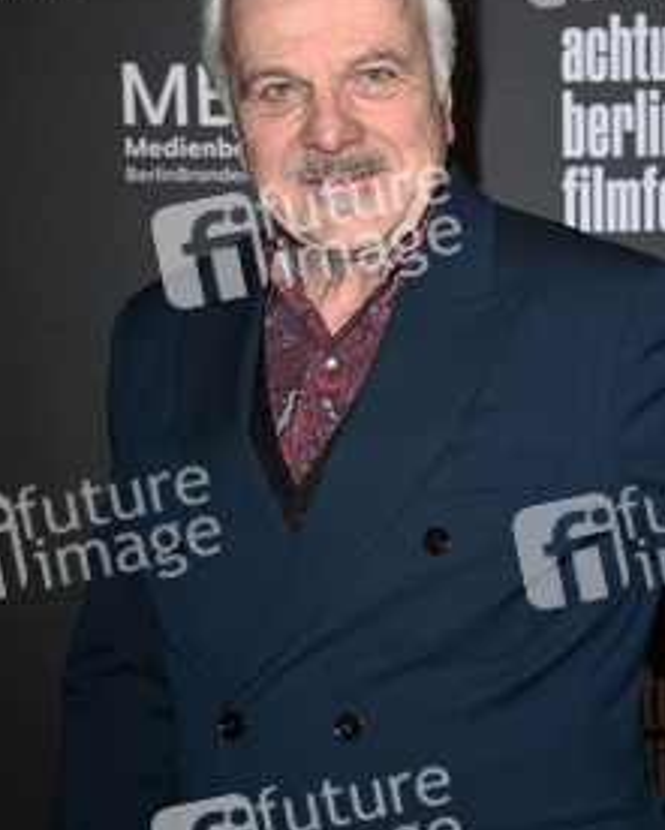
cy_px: 388
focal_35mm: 106
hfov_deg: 14.5
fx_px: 2606
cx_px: 394
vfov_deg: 18.1
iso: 640
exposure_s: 1/250
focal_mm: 78
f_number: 6.3
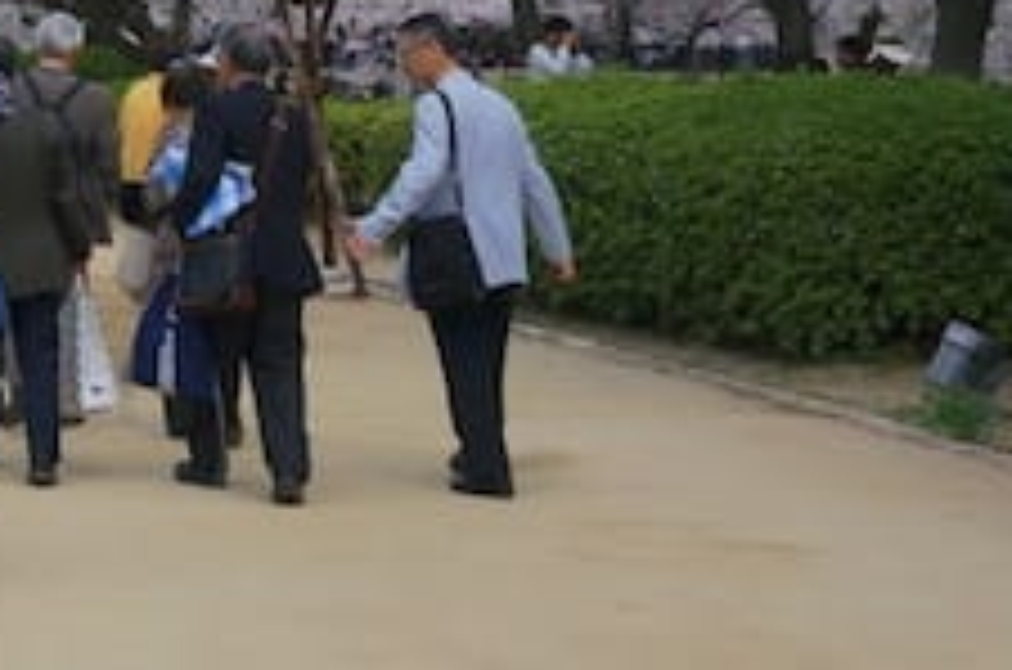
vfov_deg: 10.8
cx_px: -427
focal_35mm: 123
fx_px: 3444
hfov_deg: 15.6
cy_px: -220
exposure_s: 1/160
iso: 100
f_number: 13
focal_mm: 23
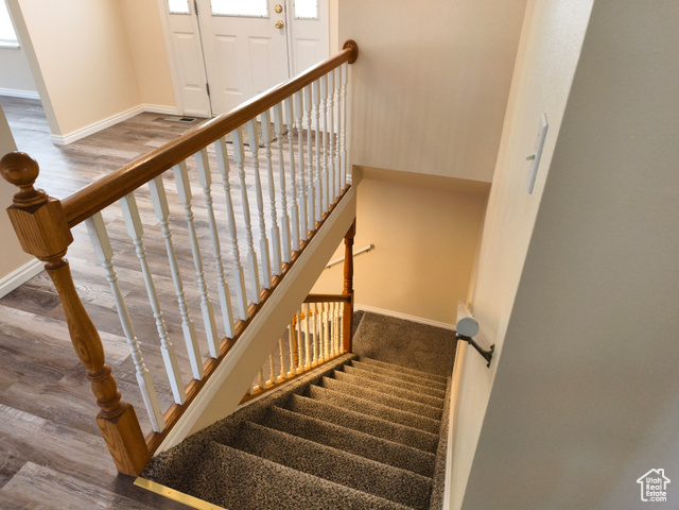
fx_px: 451
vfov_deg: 58.9
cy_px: 255
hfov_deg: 73.9
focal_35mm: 23
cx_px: 340
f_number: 1.57
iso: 288
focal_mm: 6.54
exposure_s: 1/120
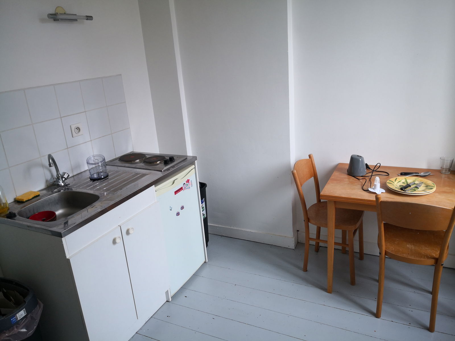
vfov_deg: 51.4
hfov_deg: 65.3
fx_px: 355
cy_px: 170
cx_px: 228
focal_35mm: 27
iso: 80
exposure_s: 1/100
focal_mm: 3.95
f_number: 1.6
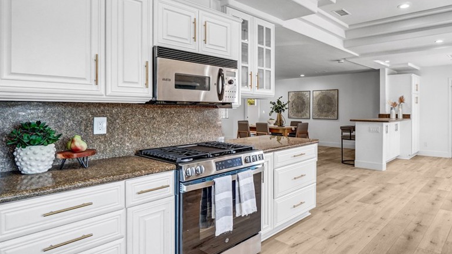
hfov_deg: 81.1
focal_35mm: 21
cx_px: 301
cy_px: 103
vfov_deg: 53.3
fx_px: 252
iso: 400
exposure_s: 1/10
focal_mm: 10
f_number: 11
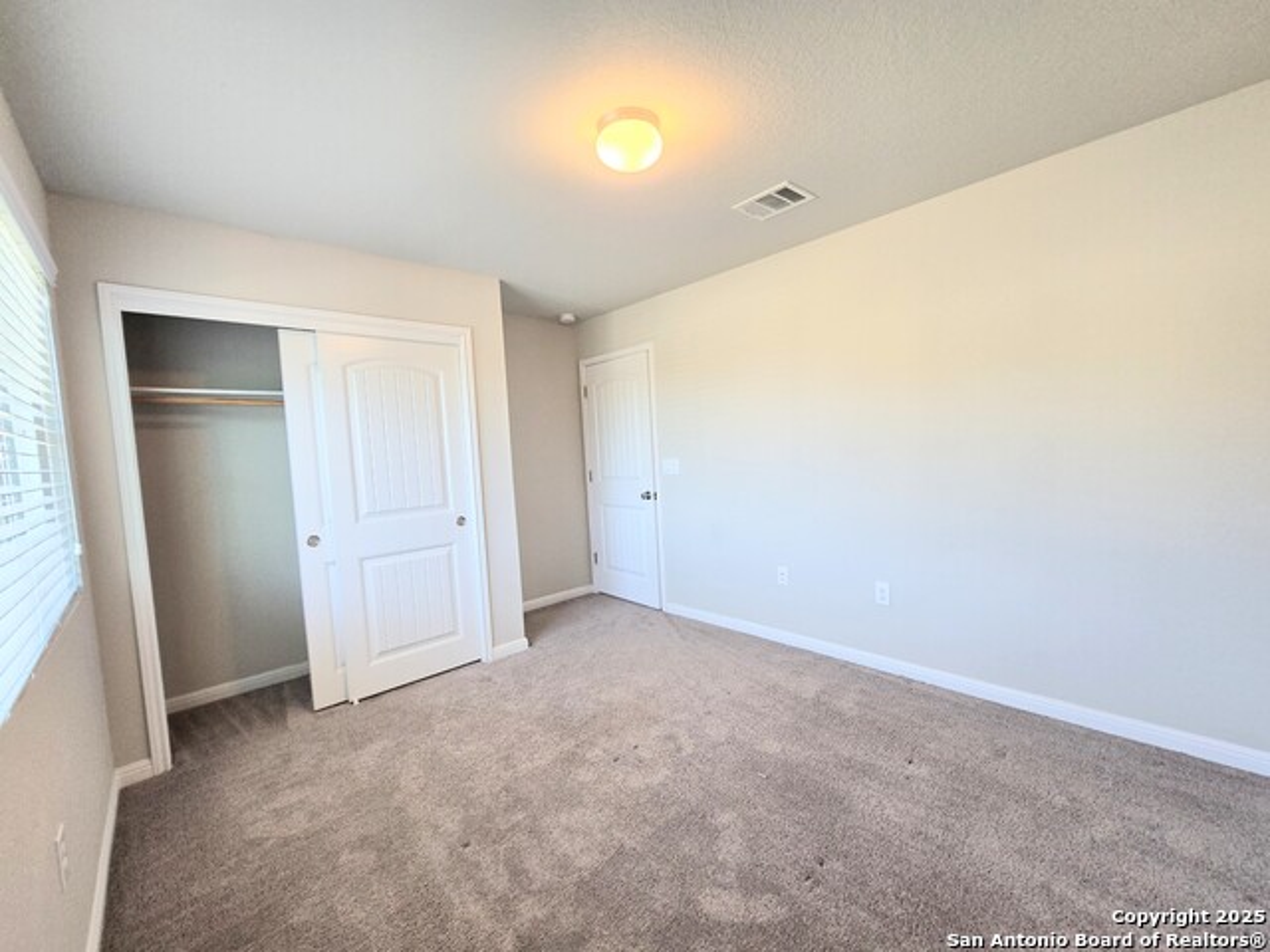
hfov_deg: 106.2
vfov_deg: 89.9
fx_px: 477
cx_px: 635
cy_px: 476
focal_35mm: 13
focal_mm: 2.2
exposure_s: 1/60
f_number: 2.2
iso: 160
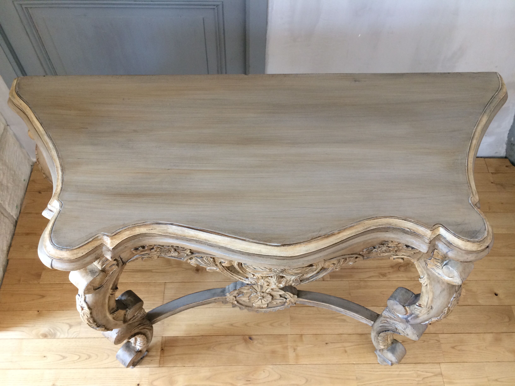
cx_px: 258
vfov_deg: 48.2
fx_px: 431
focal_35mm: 29
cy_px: 193
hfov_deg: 61.7
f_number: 2.2
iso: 125
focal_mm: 4.15
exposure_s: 1/33
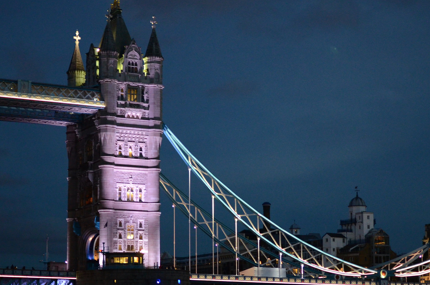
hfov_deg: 25.2
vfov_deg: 16.8
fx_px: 963
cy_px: 144
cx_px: 239
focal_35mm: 81
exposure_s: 1/50
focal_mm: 35
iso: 2000
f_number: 1.8
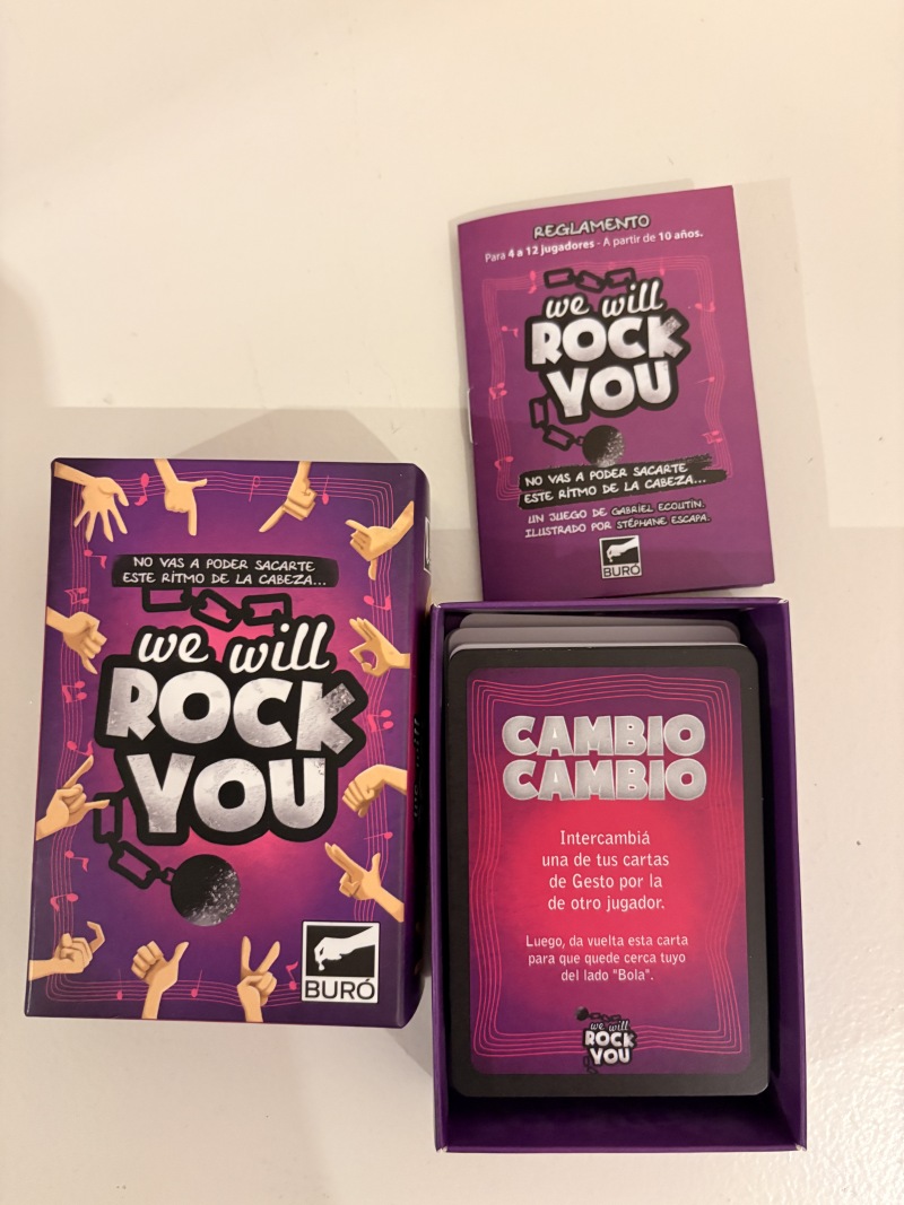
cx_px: 452
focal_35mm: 26
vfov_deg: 67.3
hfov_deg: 53.1
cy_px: 602
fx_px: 906
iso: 500
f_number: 1.6
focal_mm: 5.96
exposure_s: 1/40
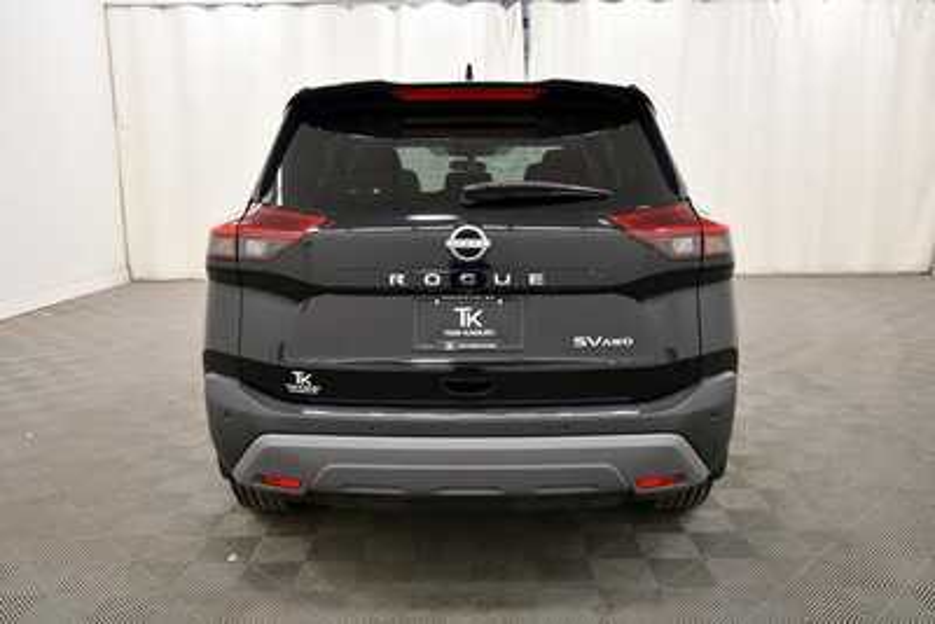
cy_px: 312
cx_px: 468
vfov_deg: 43.6
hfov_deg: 61.9
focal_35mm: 30
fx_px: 779
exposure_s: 1/125
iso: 1250
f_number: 5.6
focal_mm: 20
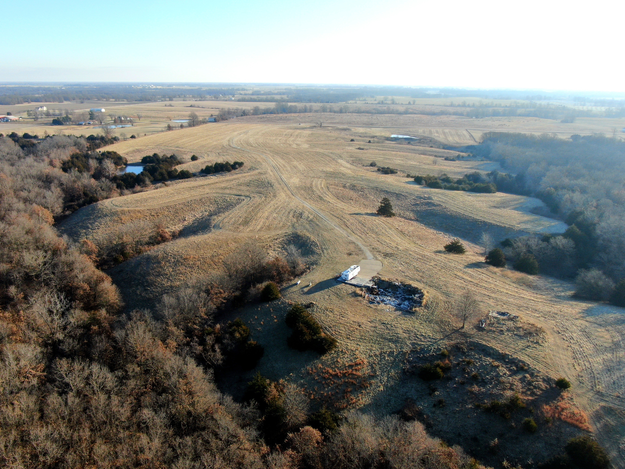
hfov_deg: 65.1
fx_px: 487
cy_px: 236
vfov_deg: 51.4
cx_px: 276
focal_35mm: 27
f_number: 2.8
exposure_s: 1/667
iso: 100
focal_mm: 4.39
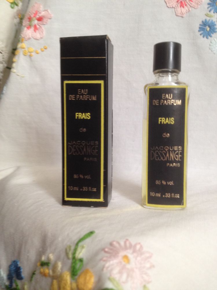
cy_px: 145
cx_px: 108
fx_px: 293
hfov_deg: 40.7
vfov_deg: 52.6
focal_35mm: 35
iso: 125
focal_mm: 4.28
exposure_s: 1/20
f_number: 2.4
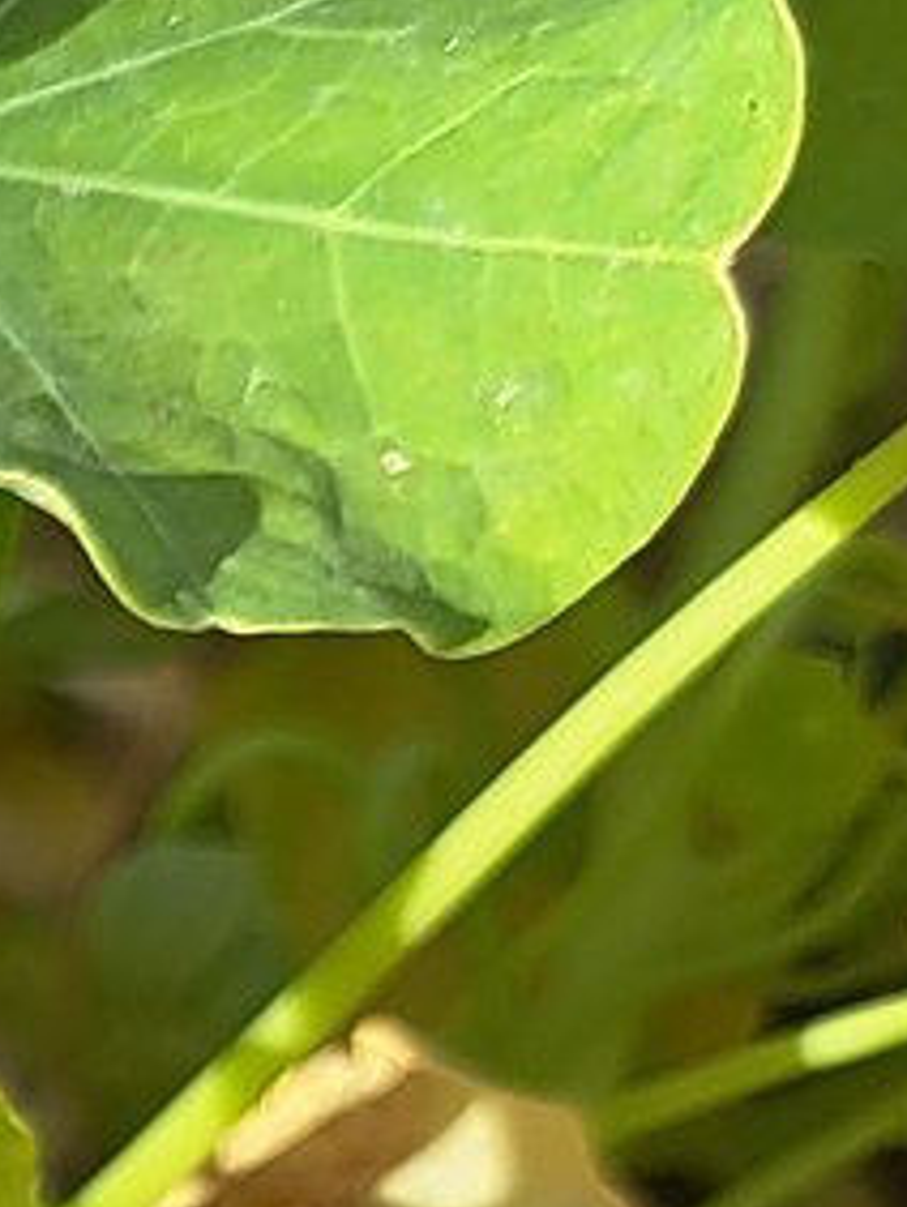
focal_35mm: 136
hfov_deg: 9.2
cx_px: -1643
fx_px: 4744
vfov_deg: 13.5
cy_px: 1909
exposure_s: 1/549
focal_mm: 5.23
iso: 50
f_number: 1.8
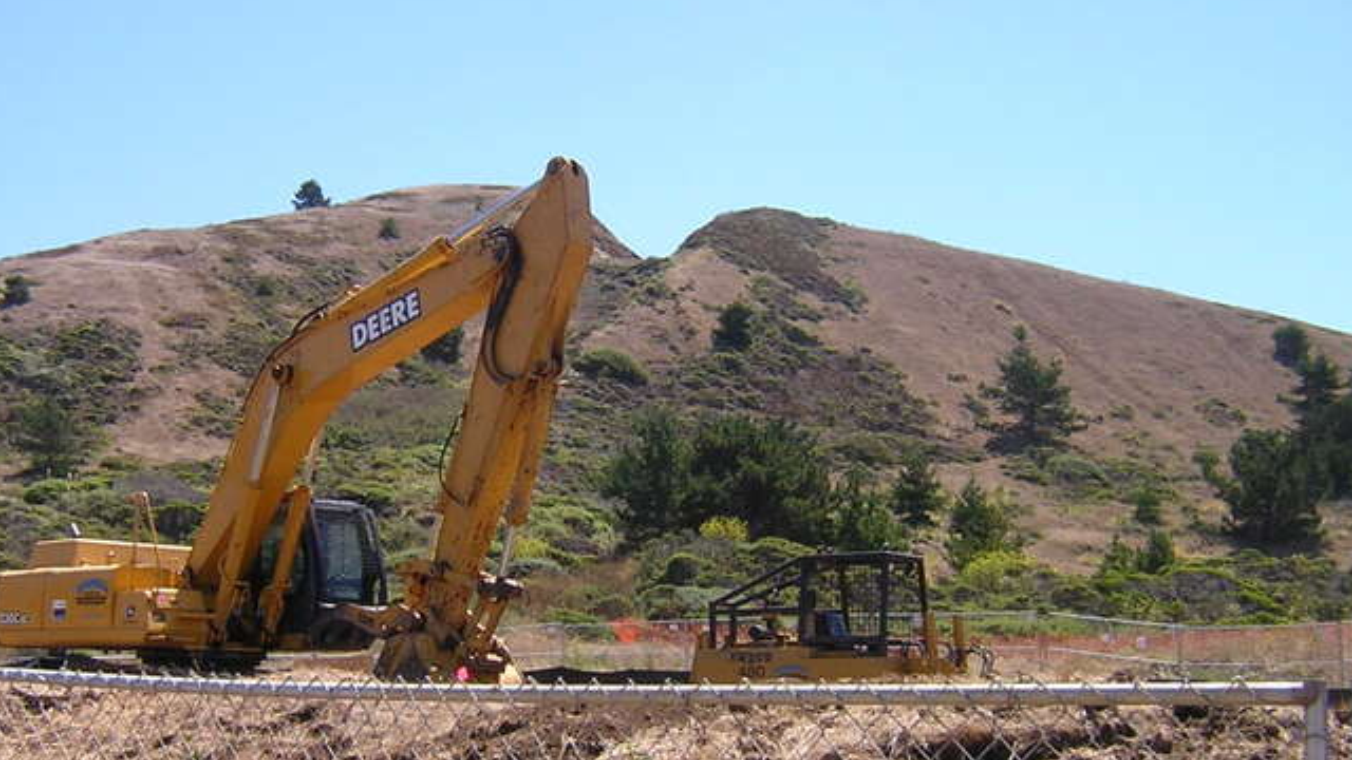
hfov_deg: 41.9
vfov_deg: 24.4
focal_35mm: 49
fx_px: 1757
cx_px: 530
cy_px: 431
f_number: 5.2
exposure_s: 1/228
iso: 100
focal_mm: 4.7
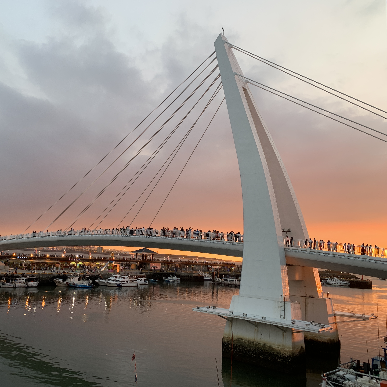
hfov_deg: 51.5
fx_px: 392
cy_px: 193
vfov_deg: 52.5
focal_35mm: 31
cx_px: 127
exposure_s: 1/122
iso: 32
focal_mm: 4.25
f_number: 1.8
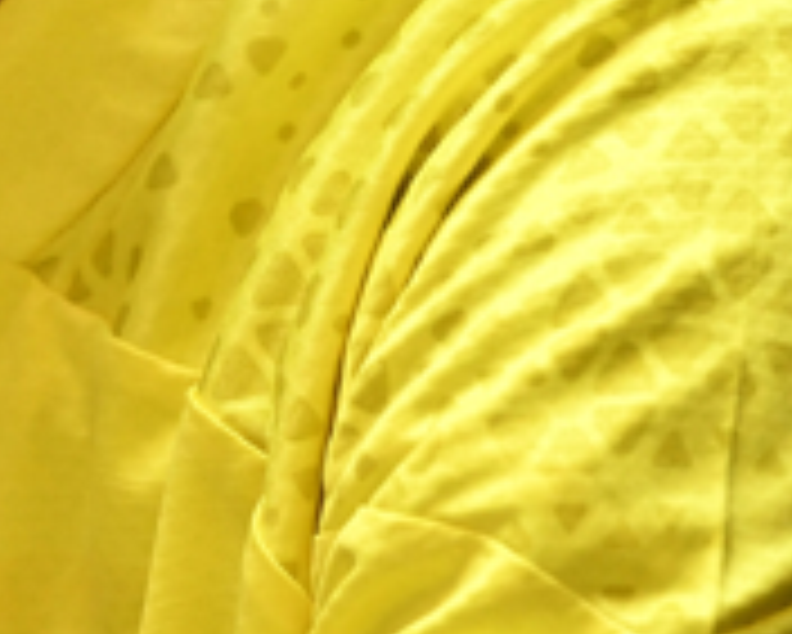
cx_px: -688
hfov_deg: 2.3
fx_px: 20029
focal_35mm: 854
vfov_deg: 1.8
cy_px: -447
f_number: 3.5
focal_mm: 200
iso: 2500
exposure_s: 1/200
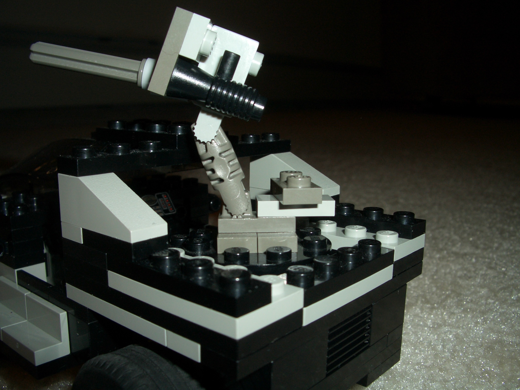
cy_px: 195
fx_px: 526
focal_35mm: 35
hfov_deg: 52.6
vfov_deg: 40.7
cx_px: 260
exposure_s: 1/60
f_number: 4.3
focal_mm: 5.8
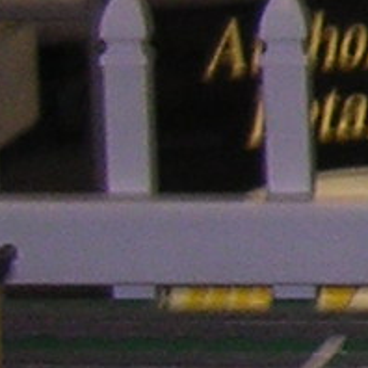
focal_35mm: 347
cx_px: 1591
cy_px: -48
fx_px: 4174
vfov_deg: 5.0
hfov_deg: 4.5
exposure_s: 1/60.1
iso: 114
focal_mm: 5.8
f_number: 2.8
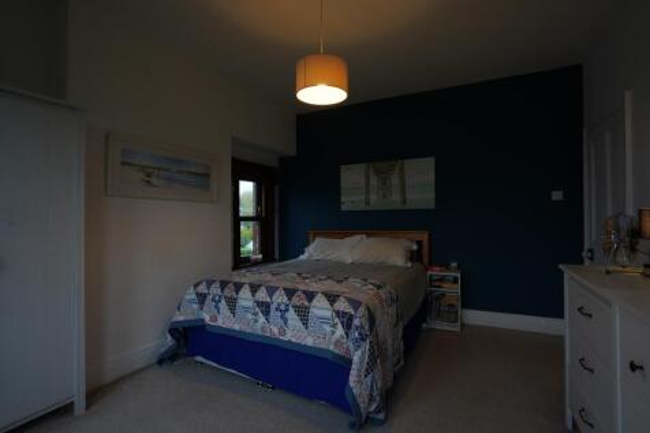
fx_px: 289
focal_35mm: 16
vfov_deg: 73.7
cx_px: 325
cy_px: 216
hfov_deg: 96.8
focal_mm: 16
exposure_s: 1/30
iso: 640
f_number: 9
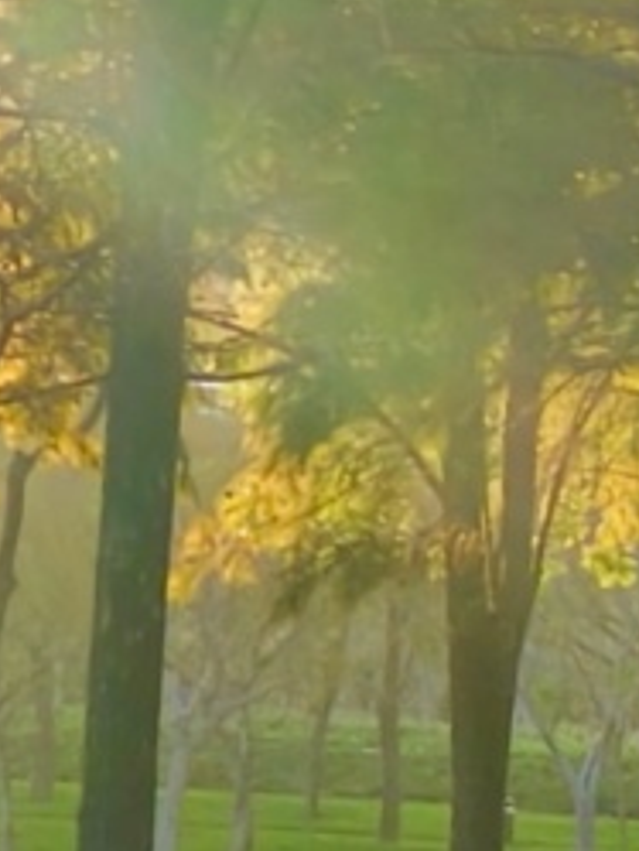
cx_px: -794
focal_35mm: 380
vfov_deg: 5.2
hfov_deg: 3.9
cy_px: -65
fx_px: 9345
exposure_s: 1/667
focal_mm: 6.54
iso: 72
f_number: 1.57
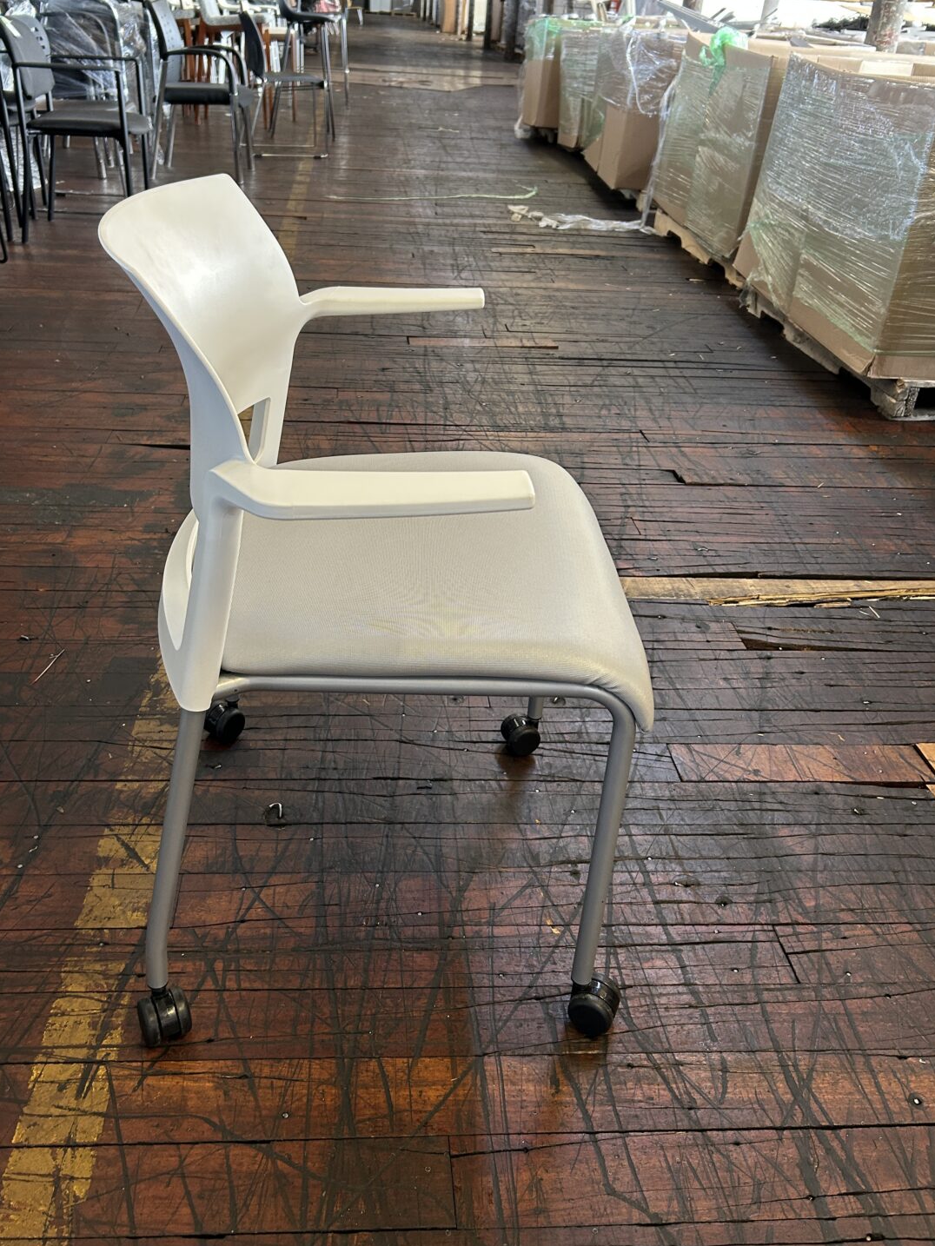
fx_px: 1044
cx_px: 424
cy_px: 569
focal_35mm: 29
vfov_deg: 61.6
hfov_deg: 48.2
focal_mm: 5.7
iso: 200
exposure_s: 1/60
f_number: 1.5
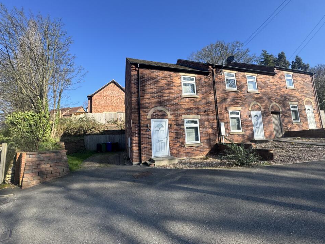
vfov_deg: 81.7
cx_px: 165
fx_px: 141
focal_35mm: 15
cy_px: 120
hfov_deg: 98.2
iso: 50
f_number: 2.2
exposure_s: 1/910
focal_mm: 2.22
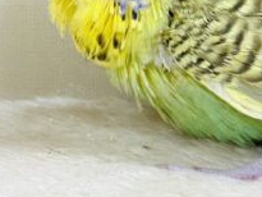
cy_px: 27
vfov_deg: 9.1
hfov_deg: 12.0
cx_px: 290
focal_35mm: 162
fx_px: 1227
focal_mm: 6
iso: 100
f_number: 2
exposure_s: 1/99
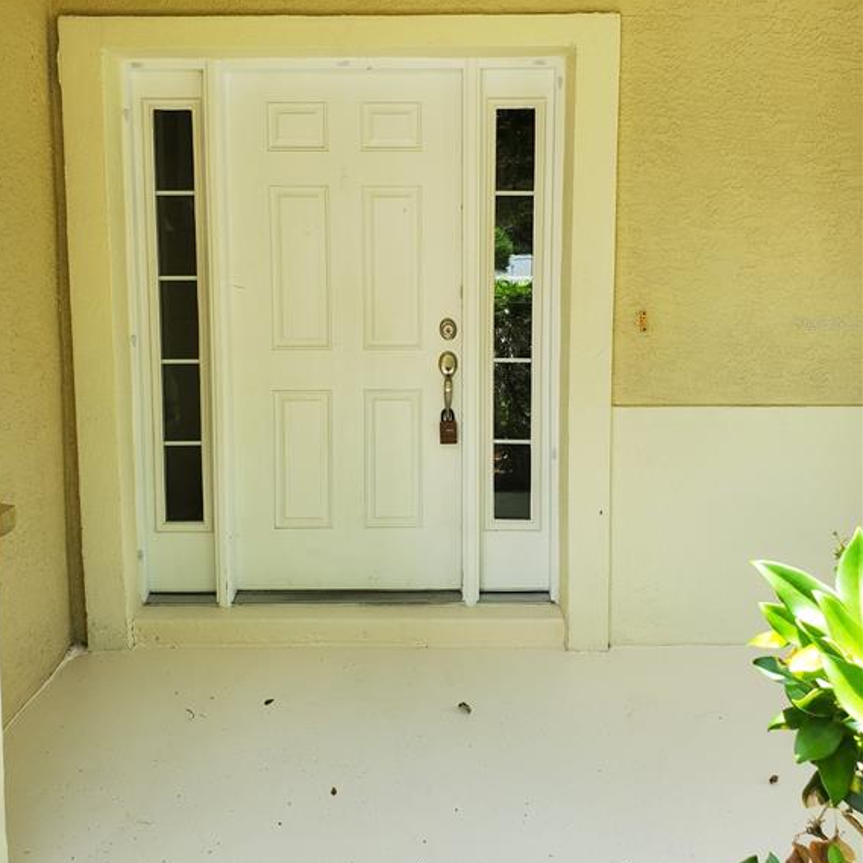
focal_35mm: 31
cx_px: 428
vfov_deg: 52.0
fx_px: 874
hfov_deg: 52.5
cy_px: 323
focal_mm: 4.3
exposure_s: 1/171
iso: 50
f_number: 2.4
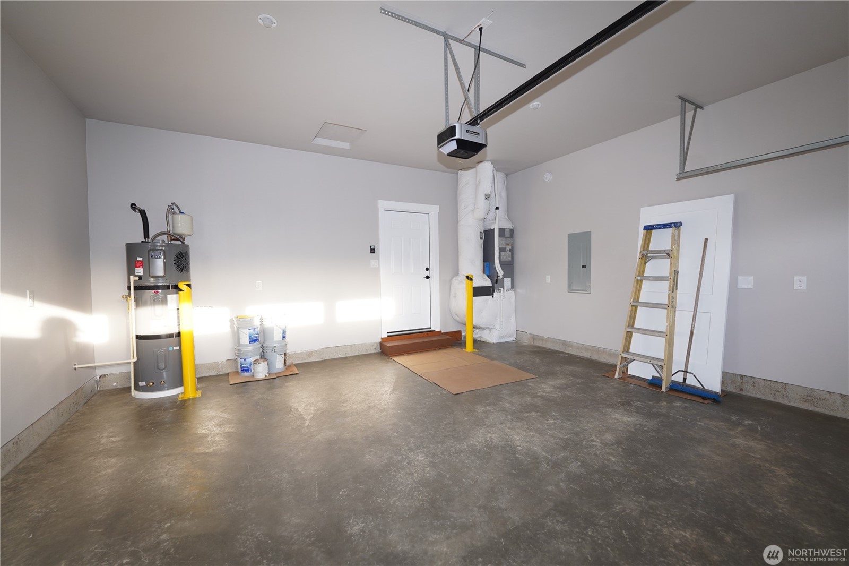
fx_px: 330
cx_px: 424
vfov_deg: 81.2
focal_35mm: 14
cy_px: 283
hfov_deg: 104.3
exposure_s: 1/160
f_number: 4
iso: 400
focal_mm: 14
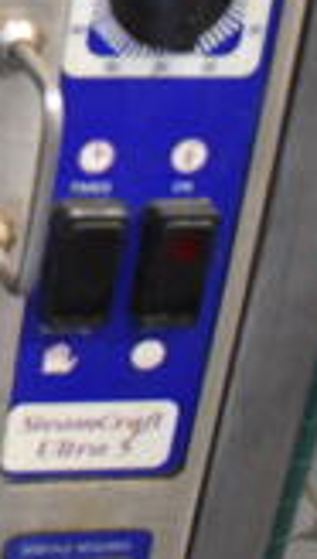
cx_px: -511
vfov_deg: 19.7
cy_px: -7
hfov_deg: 9.8
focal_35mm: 105
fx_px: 1559
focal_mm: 18
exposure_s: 1/125
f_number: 3.5
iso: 4500
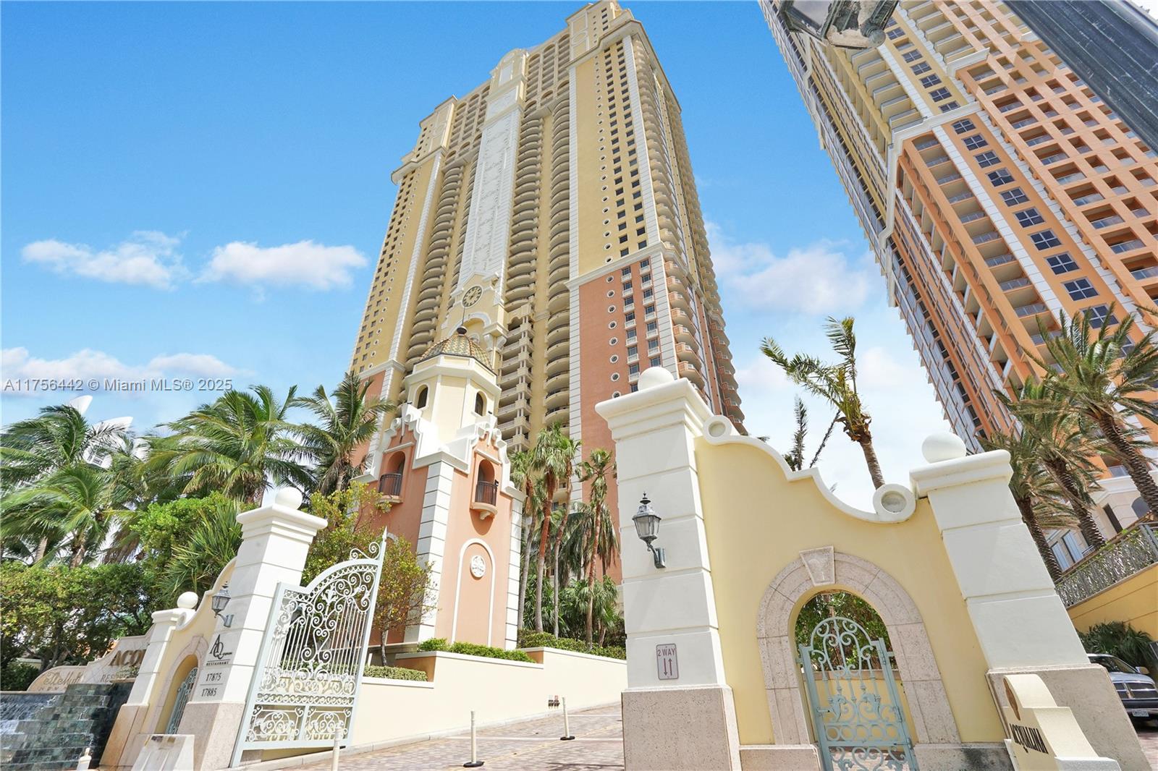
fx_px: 515
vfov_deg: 73.7
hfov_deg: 96.7
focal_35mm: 16
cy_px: 386
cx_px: 579
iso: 250
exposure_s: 1/100
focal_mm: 16
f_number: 20
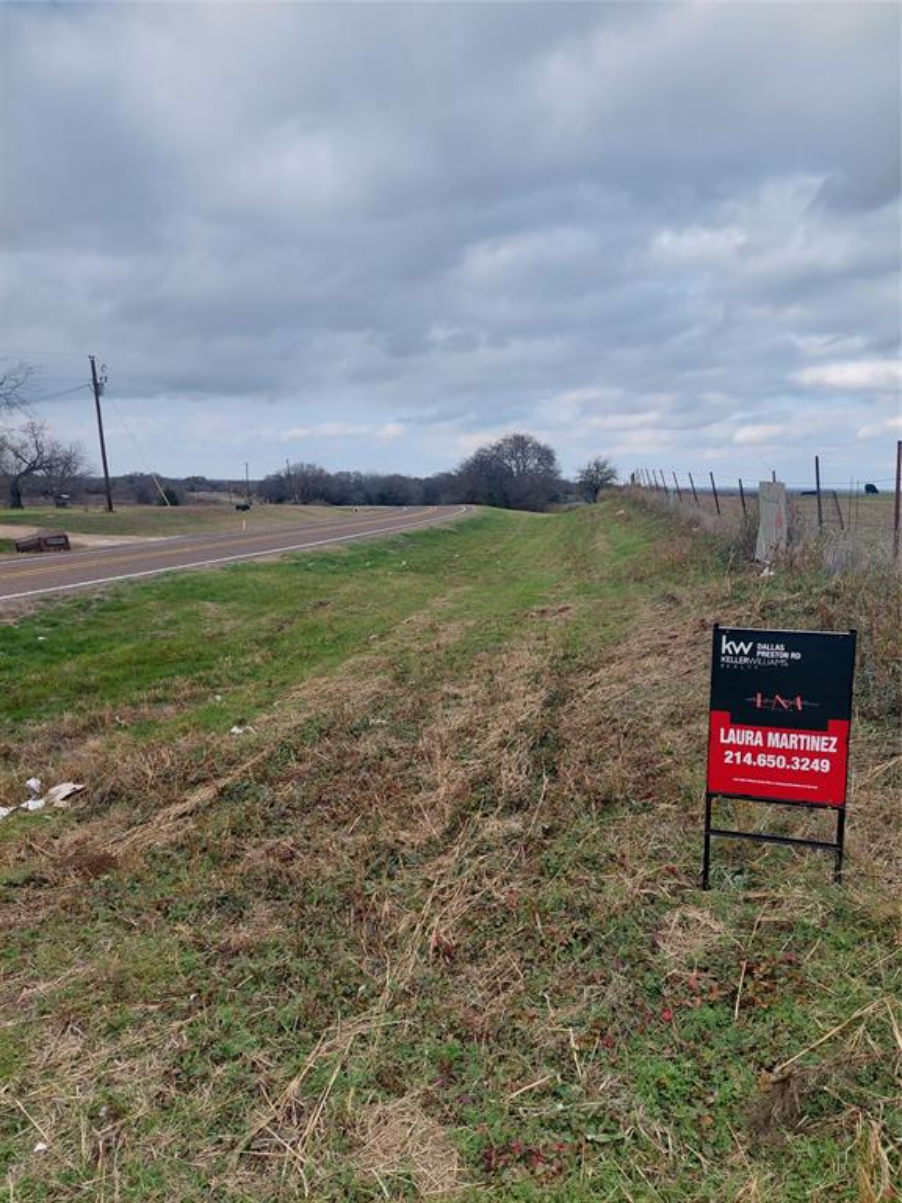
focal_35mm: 24
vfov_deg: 71.6
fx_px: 834
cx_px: 451
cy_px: 602
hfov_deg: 56.8
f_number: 1.8
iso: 40
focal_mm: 5.23
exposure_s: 1/559
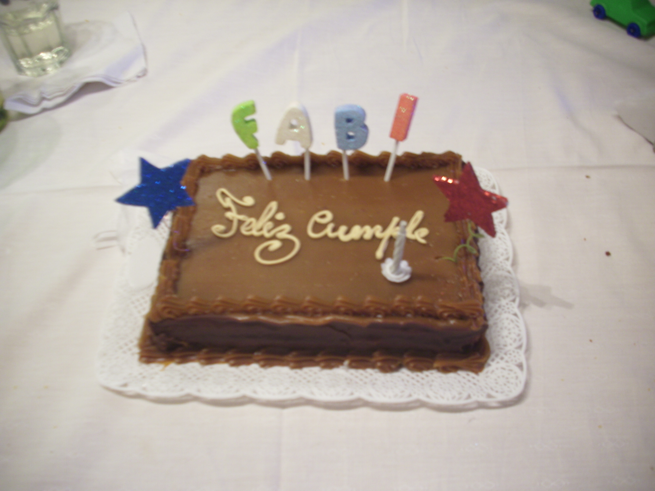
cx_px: 328
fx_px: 587
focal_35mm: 31
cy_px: 246
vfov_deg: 45.4
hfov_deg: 58.4
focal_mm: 6.2
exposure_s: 1/2
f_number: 2.8
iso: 50
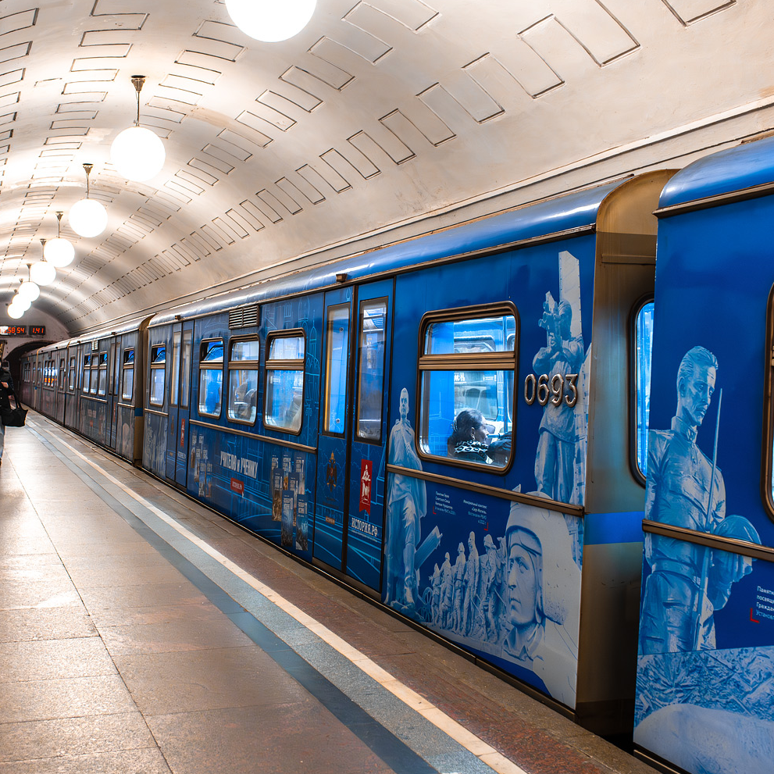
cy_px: 387
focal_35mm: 45
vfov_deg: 37.6
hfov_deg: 37.5
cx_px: 326
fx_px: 1138
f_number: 5
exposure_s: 1/40
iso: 2500
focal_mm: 35
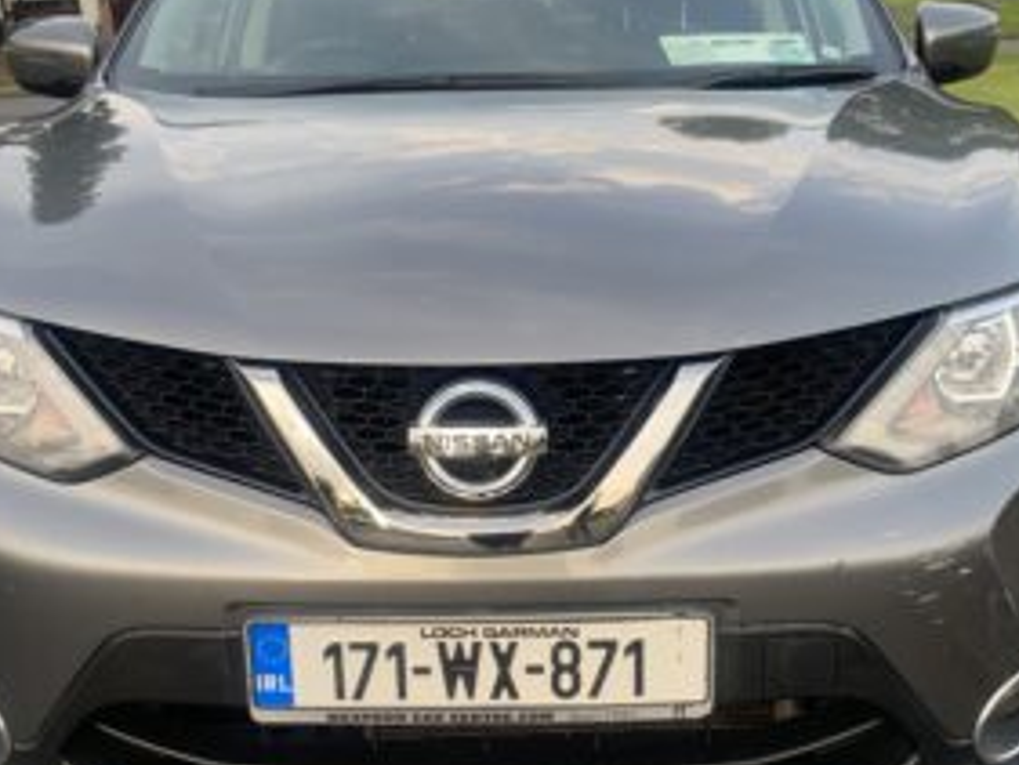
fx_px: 1090
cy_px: 493
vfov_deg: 38.4
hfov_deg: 50.1
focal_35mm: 37
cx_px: 508
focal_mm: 4.25
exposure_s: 1/306
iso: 25
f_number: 1.8
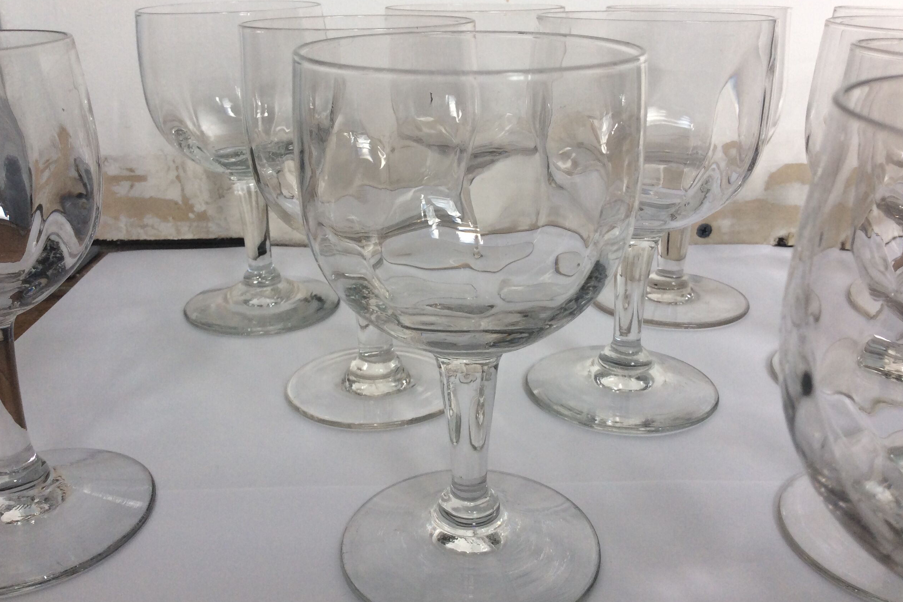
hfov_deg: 55.8
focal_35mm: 34
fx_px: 853
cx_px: 443
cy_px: 312
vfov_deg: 38.9
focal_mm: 3.3
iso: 32
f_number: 2.4
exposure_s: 1/128
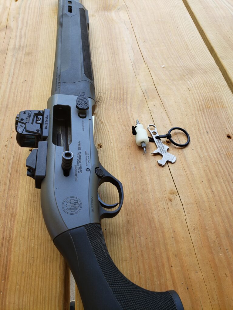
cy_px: 155
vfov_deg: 67.3
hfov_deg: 53.1
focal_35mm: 26
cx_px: 116
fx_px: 233
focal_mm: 4.3
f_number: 2.4
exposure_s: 1/131
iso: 50
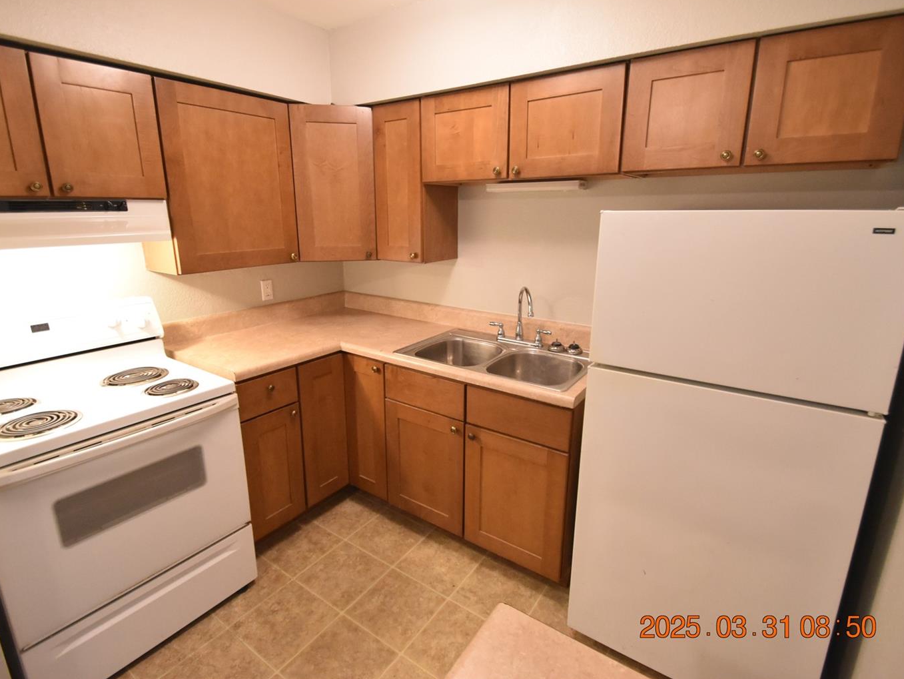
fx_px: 444
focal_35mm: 17
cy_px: 325
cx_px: 444
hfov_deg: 91.0
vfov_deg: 74.7
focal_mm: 10
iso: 2800
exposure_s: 1/60
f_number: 3.5
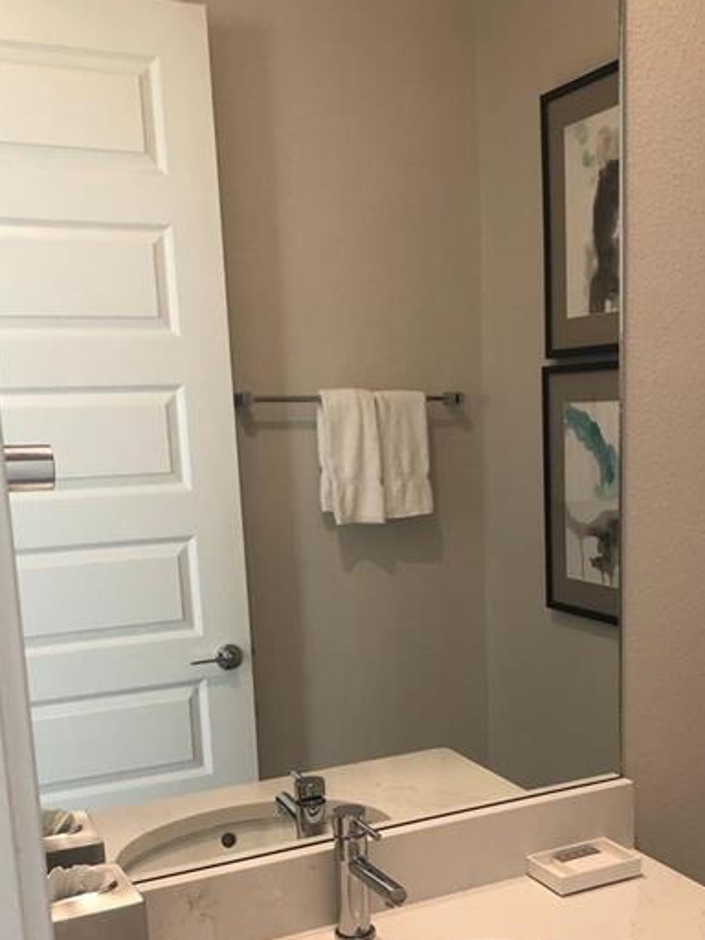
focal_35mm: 42
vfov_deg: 44.1
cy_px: 630
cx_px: 464
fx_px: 1141
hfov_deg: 34.1
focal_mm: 3.99
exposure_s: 1/30
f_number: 1.8
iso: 25
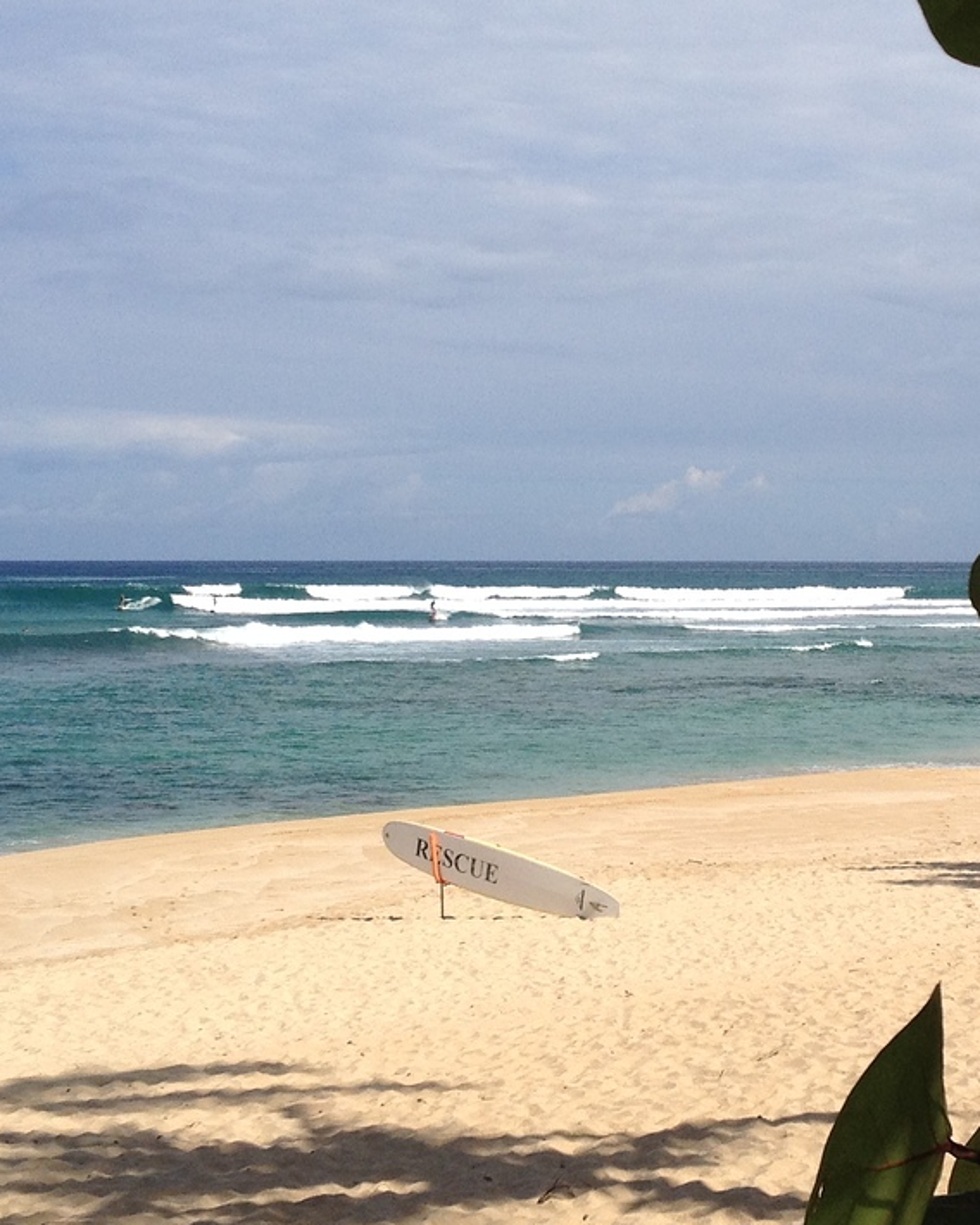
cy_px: 533
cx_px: 704
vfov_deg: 24.7
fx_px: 2792
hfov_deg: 19.8
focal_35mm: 77
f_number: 2.4
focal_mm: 4.28
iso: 64
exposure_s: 1/2907
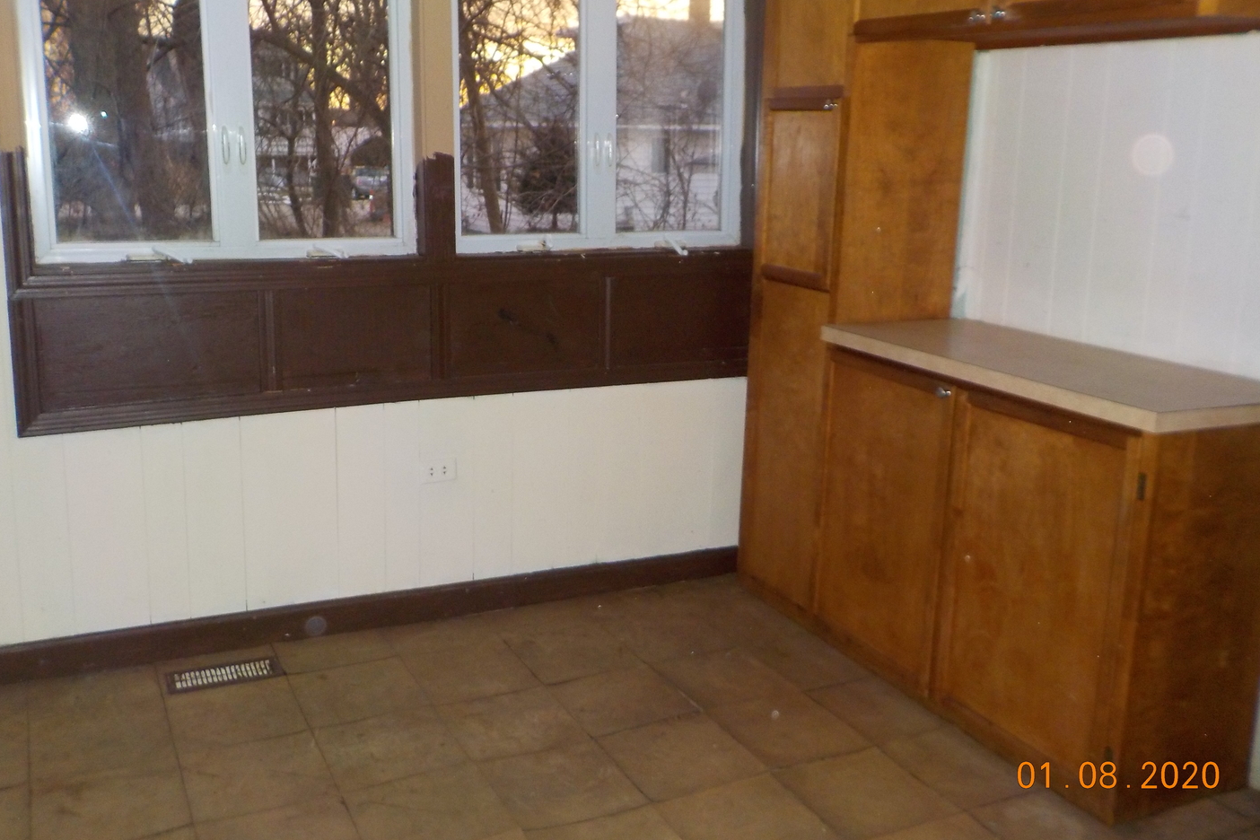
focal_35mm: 32
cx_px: 630
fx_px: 1120
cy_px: 390
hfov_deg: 58.7
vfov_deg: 41.1
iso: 280
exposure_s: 1/30
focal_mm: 4.1
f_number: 3.3
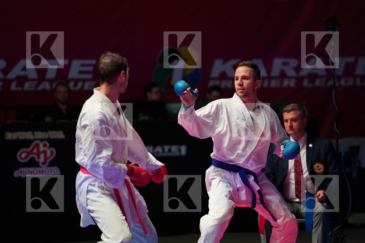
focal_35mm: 200
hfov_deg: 10.3
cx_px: 182
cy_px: 122
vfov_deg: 6.9
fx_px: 2028
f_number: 2.8
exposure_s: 1/1000
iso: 2000
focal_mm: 200
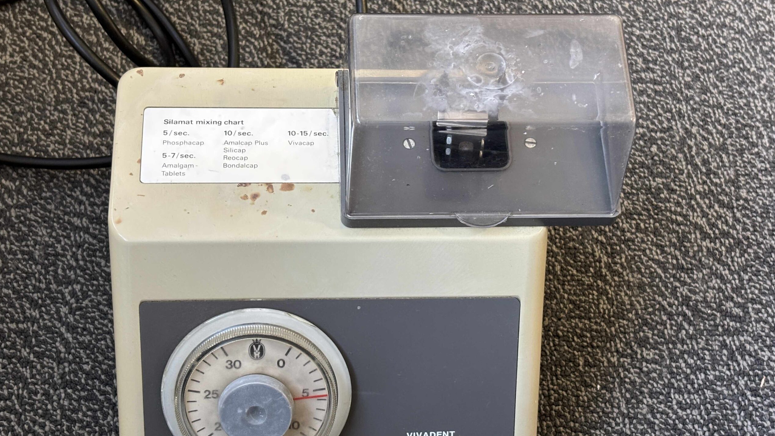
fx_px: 1171
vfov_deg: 21.1
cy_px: 253
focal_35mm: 57
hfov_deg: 36.6
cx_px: 386
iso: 160
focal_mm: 5.96
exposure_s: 1/33
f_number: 1.6
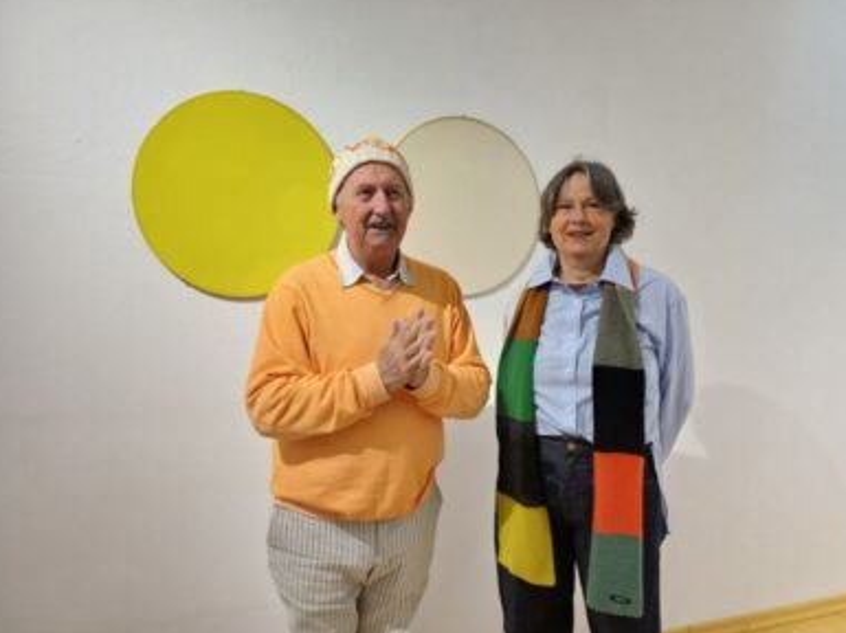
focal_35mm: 26
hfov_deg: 67.4
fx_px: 635
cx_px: 424
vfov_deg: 53.0
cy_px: 314
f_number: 1.8
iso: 125
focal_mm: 4.65
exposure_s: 1/50
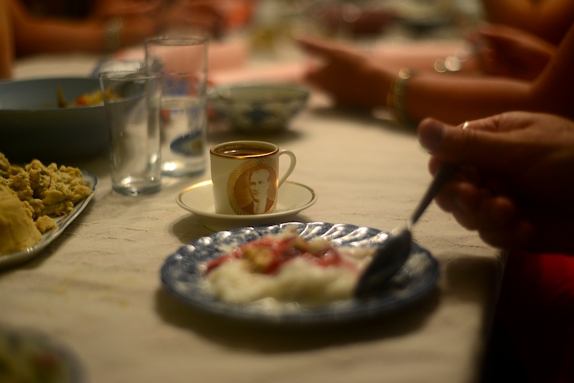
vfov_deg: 27.0
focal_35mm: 50
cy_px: 192
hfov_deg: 39.6
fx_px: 797
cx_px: 287
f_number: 1.8
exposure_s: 1/60
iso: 400
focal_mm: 50
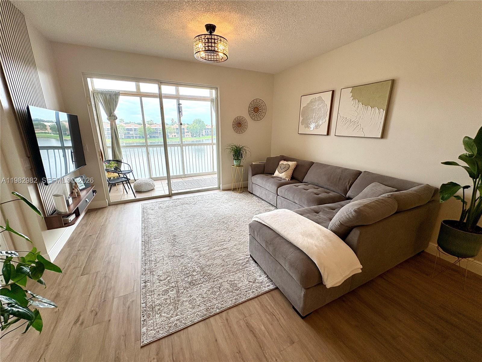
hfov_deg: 102.1
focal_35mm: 14
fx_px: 195
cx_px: 241
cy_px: 181
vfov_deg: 85.7
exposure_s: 1/120
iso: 50
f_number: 2.2
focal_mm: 2.22
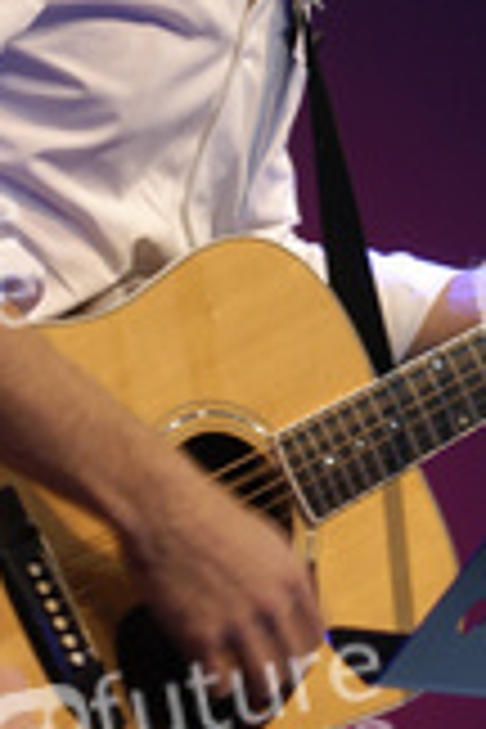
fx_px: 5634
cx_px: 297
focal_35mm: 278
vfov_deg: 7.4
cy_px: 76
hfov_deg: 4.9
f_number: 5.6
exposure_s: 1/25
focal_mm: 75
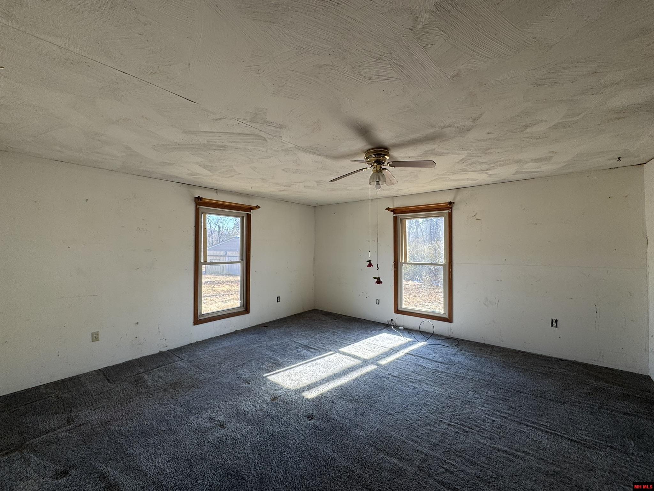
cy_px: 246
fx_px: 265
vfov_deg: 85.7
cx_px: 327
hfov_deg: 102.1
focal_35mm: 14
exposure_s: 1/99
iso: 50
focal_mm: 2.22
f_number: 2.2
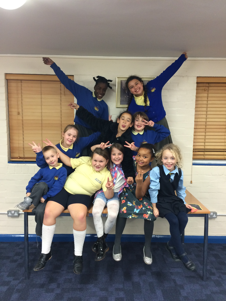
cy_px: 150
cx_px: 113
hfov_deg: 48.2
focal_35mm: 29
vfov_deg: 61.7
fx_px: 252
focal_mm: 4.15
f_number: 2.2
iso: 100
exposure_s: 1/30
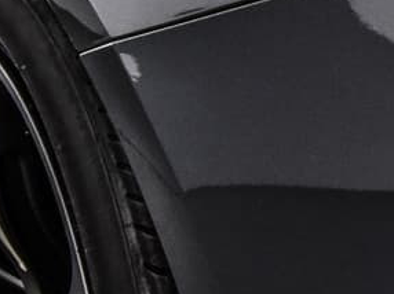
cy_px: 58
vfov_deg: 7.2
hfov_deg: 8.3
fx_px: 2354
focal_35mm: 207
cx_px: 1134
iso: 1600
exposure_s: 1/100
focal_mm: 32
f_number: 11
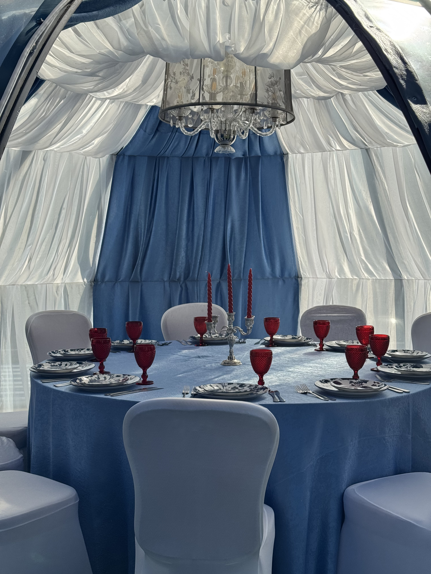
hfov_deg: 30.3
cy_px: 287
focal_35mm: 48
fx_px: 797
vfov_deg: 39.7
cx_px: 216
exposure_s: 1/6410
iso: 64
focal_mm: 6.76
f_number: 1.78
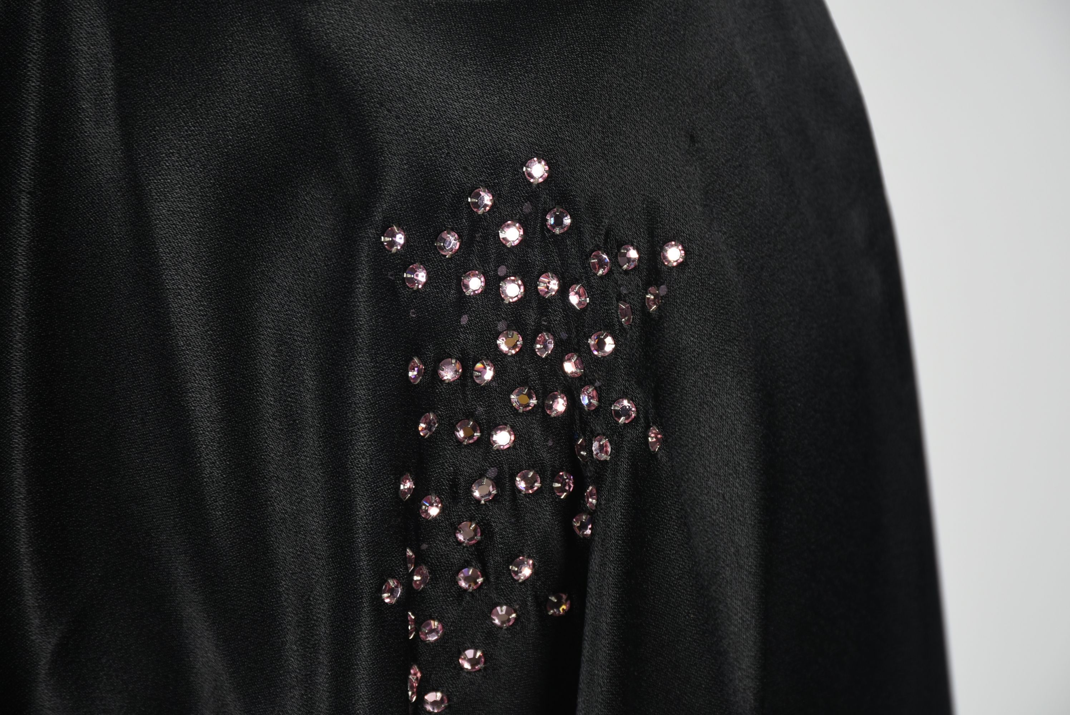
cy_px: 358
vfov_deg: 6.6
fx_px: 6246
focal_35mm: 210
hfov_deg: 9.8
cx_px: 535
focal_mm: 140
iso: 200
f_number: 10
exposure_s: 1/125
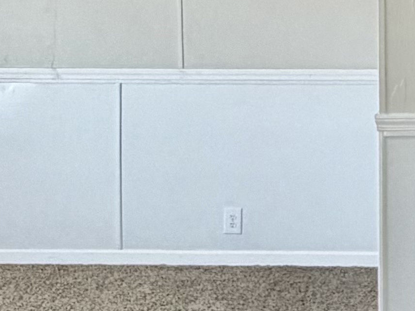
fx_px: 1127
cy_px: 23
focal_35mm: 94
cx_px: 486
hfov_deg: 19.7
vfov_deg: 15.5
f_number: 2.2
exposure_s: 1/120
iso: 200
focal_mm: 2.22
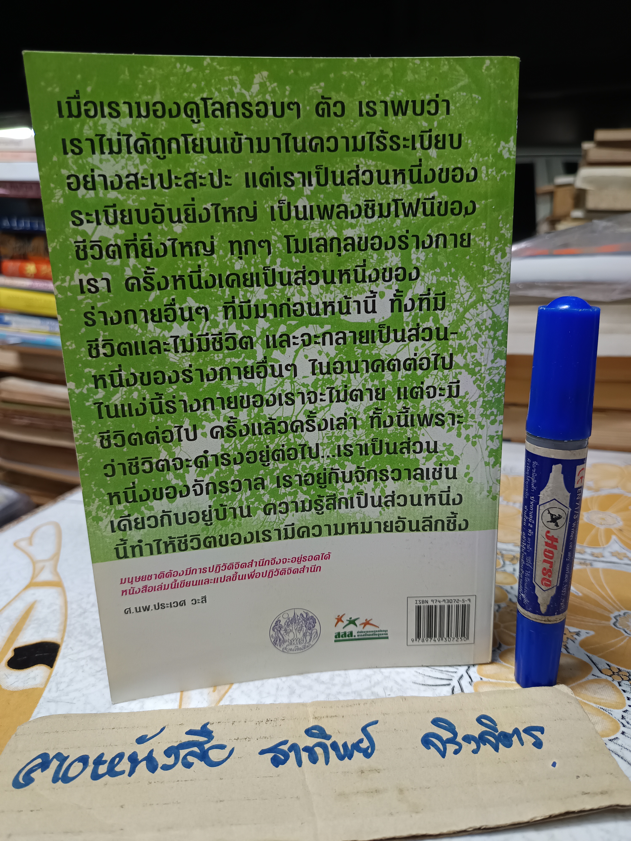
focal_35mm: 24
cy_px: 420
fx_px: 583
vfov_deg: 71.6
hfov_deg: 56.8
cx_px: 316
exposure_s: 1/25
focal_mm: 5.31
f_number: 1.7
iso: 990
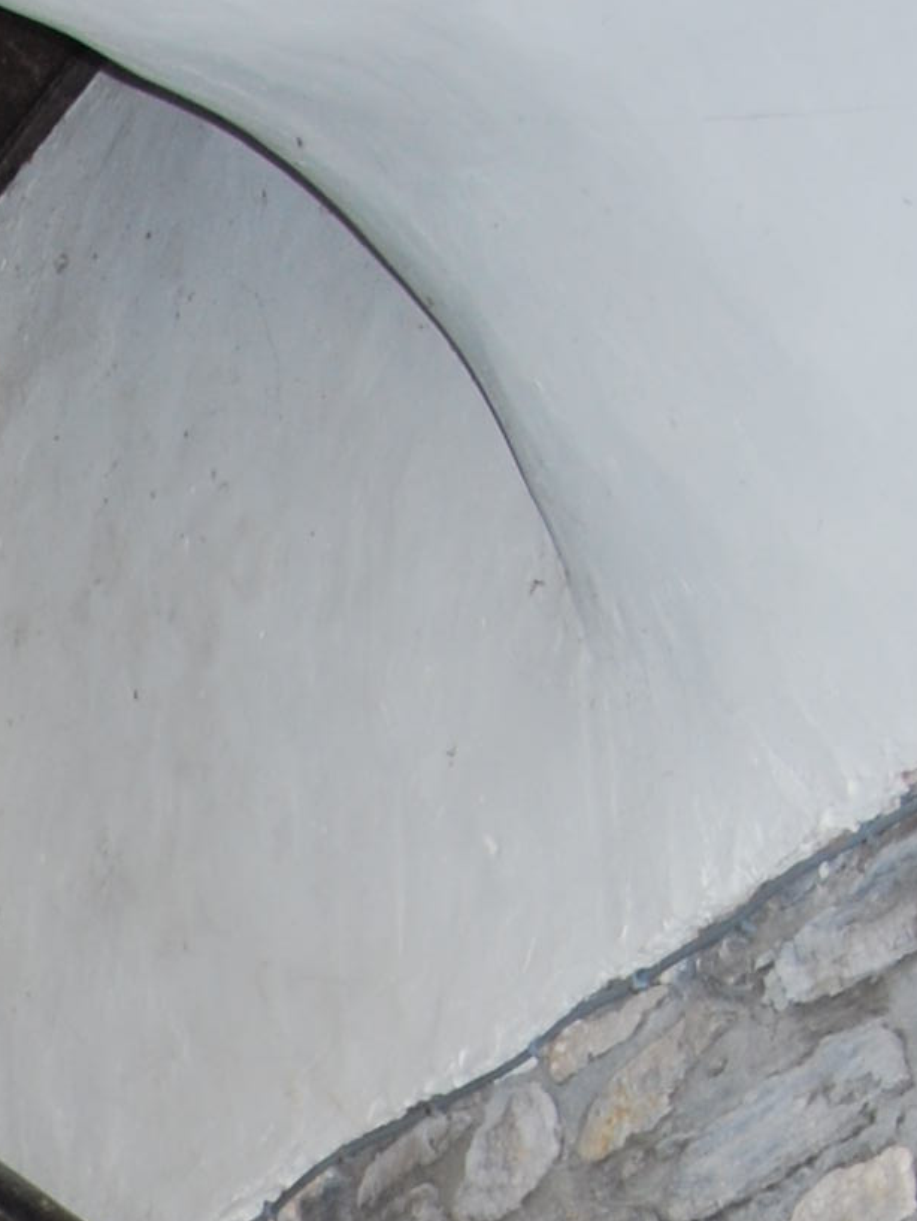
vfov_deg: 13.8
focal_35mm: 123
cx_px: -748
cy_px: 2358
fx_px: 4342
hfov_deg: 11.2
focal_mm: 18
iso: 200
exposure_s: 1/60
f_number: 3.5
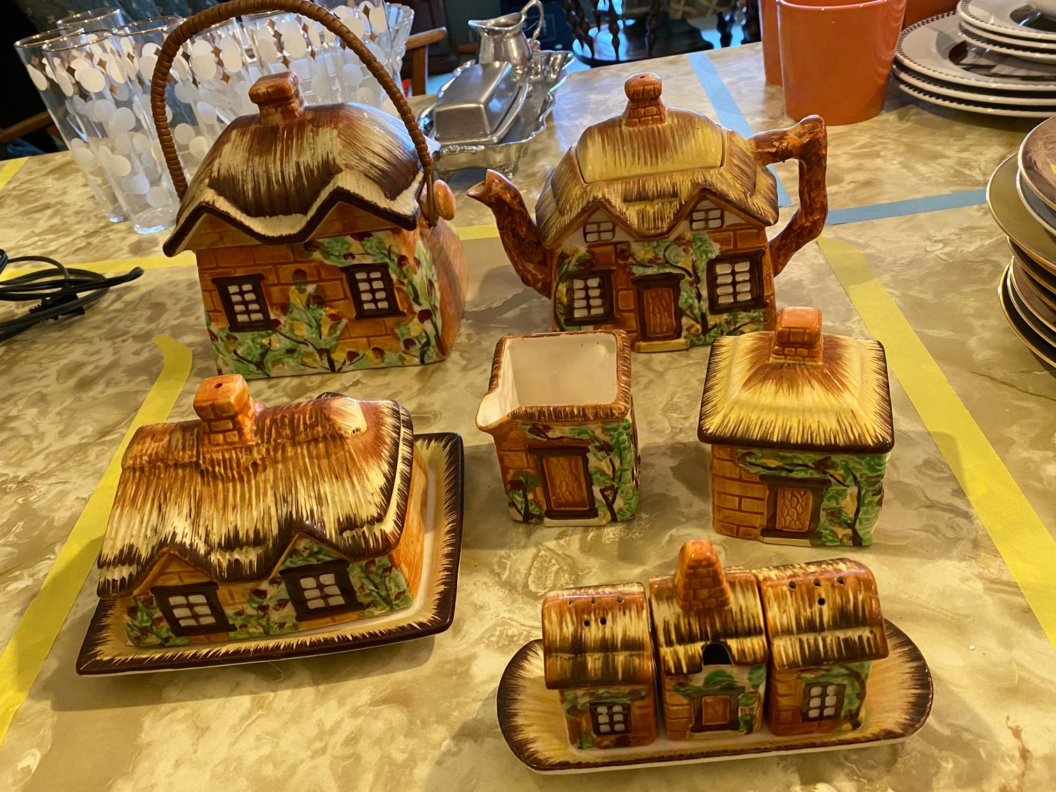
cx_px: 528
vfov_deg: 53.1
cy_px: 396
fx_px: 793
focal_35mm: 26
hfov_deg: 67.3
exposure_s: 1/60
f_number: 1.8
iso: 500
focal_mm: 4.25
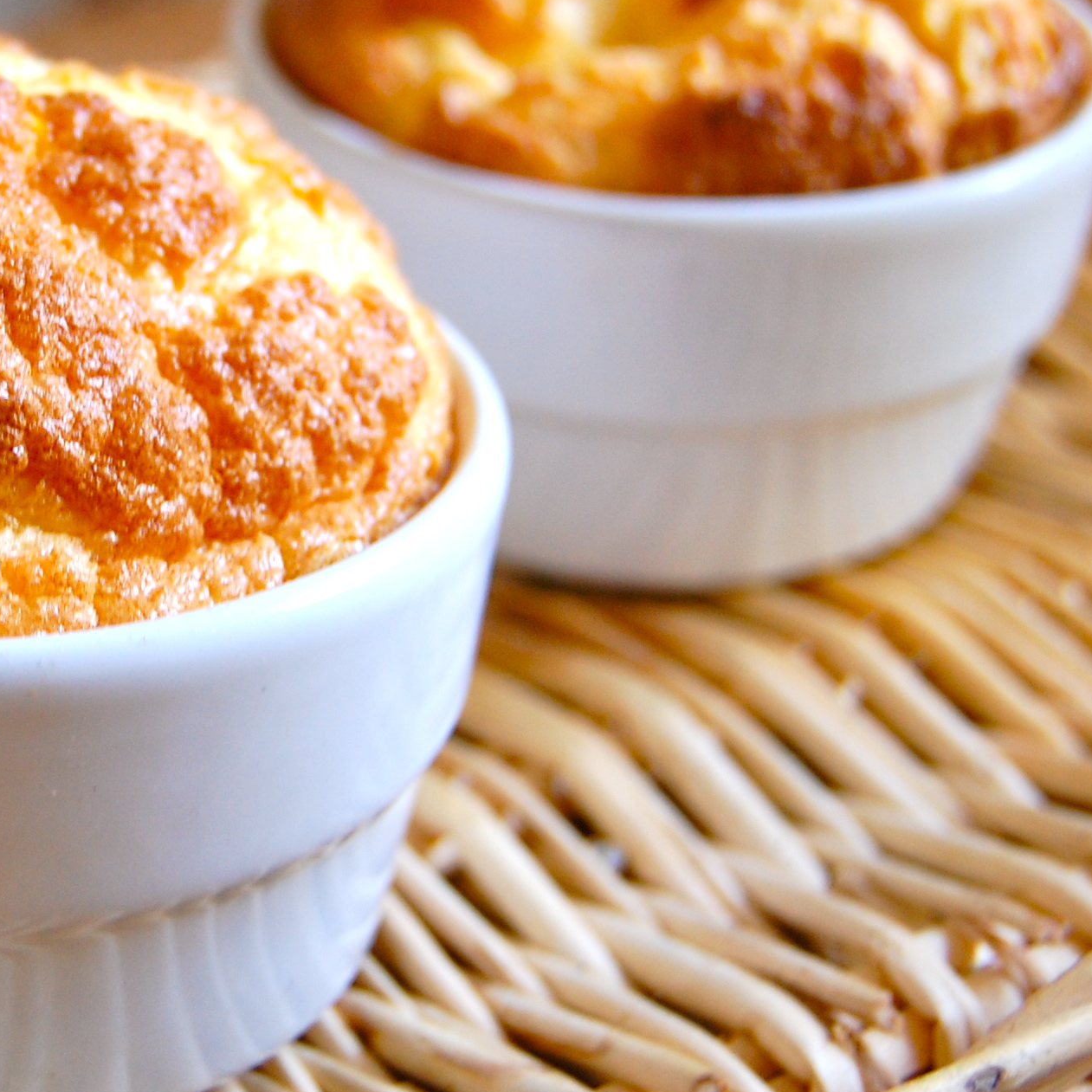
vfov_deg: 21.9
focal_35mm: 79
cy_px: 391
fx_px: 2820
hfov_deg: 21.4
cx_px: 106
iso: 400
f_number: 4.2
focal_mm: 26
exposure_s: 1/50
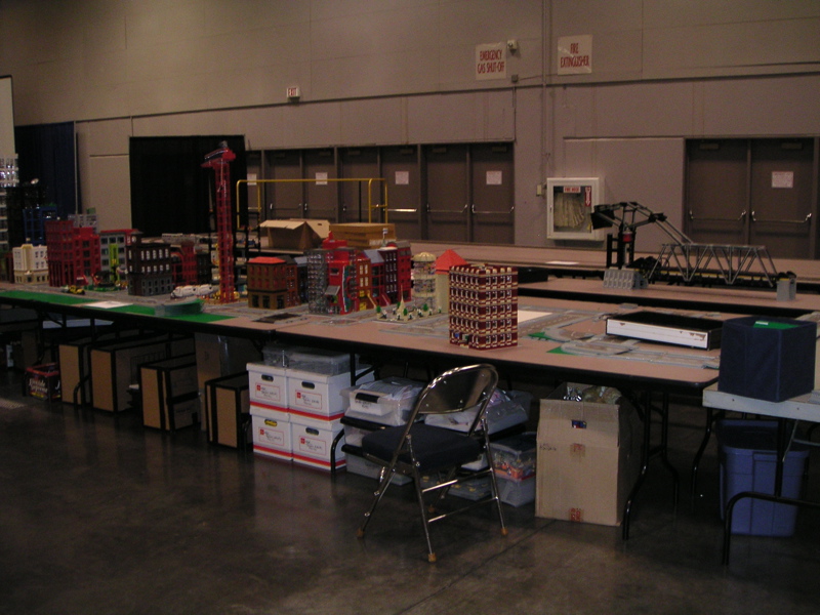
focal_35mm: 38
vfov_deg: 37.7
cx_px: 410
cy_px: 308
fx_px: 900
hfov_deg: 49.0
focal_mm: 6
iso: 160
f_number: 2.8
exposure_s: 1/45
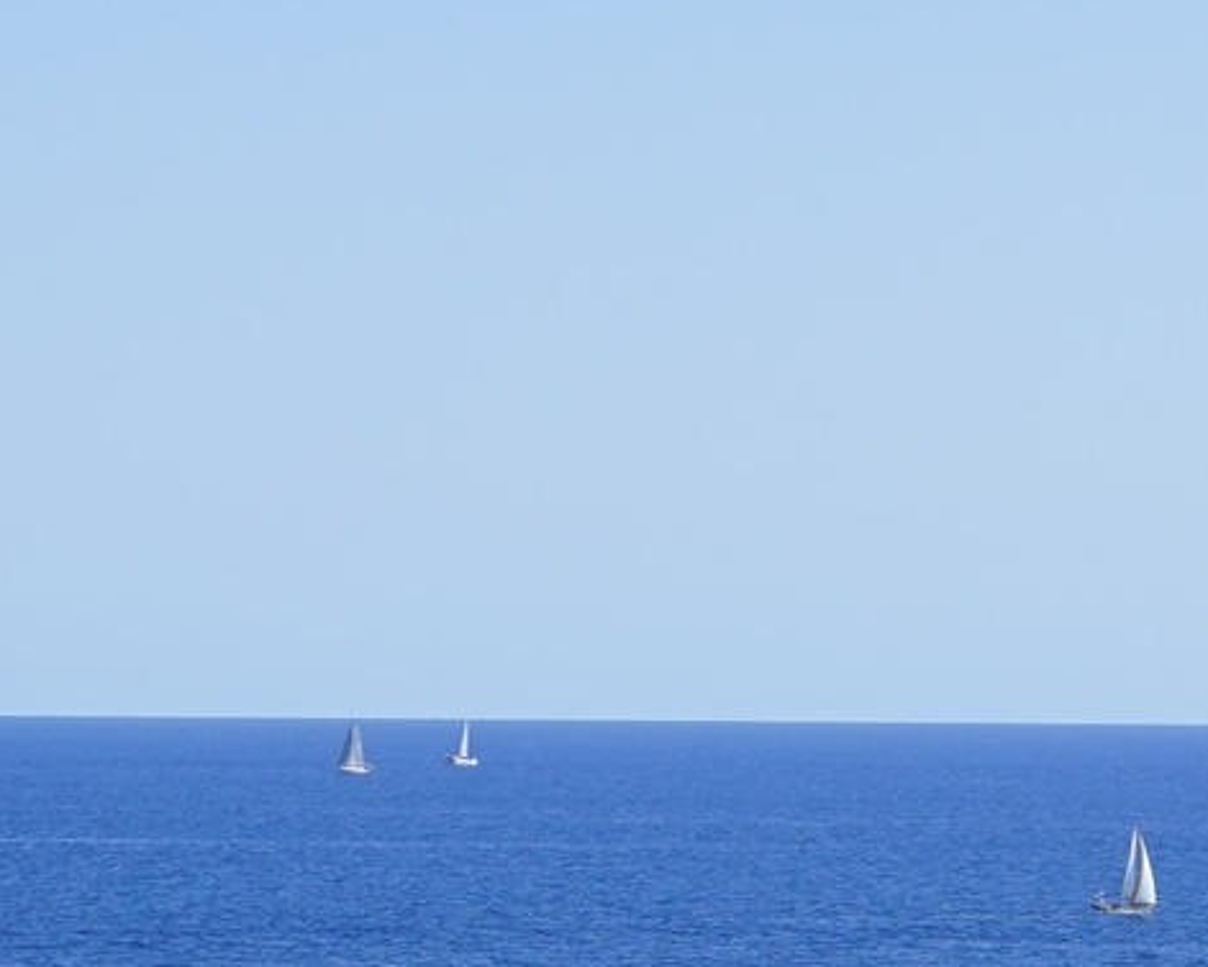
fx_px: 9119
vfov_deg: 5.9
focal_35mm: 255
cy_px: 2097
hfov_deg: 7.6
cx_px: 754
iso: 100
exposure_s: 1/320
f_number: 7.1
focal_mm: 50
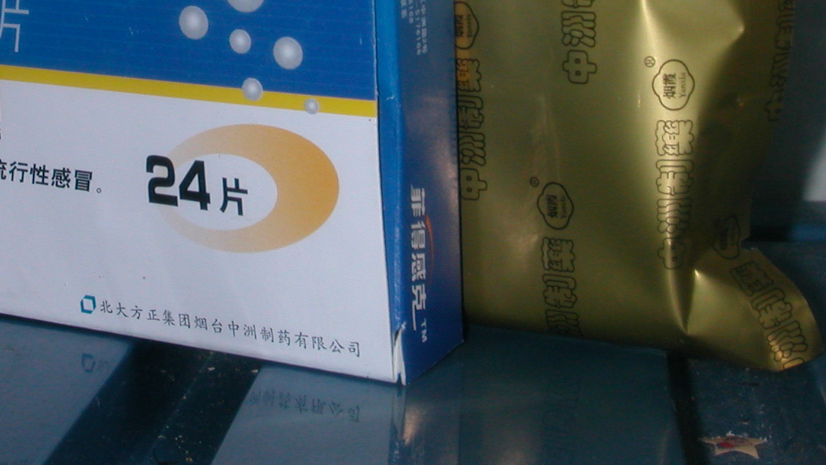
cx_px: 294
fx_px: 1949
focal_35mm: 89
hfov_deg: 23.8
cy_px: 43
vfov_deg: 13.5
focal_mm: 8.9
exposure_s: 1/59.9
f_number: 5.6
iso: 100
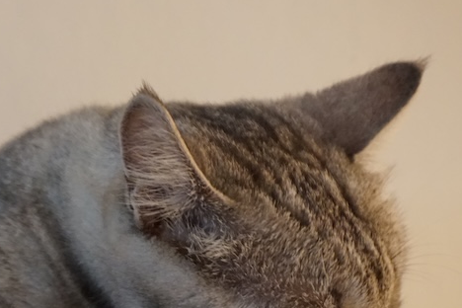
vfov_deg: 14.2
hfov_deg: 21.1
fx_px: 1220
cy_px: 293
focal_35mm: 95
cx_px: 64
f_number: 4.5
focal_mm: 29
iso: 3200
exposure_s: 1/50
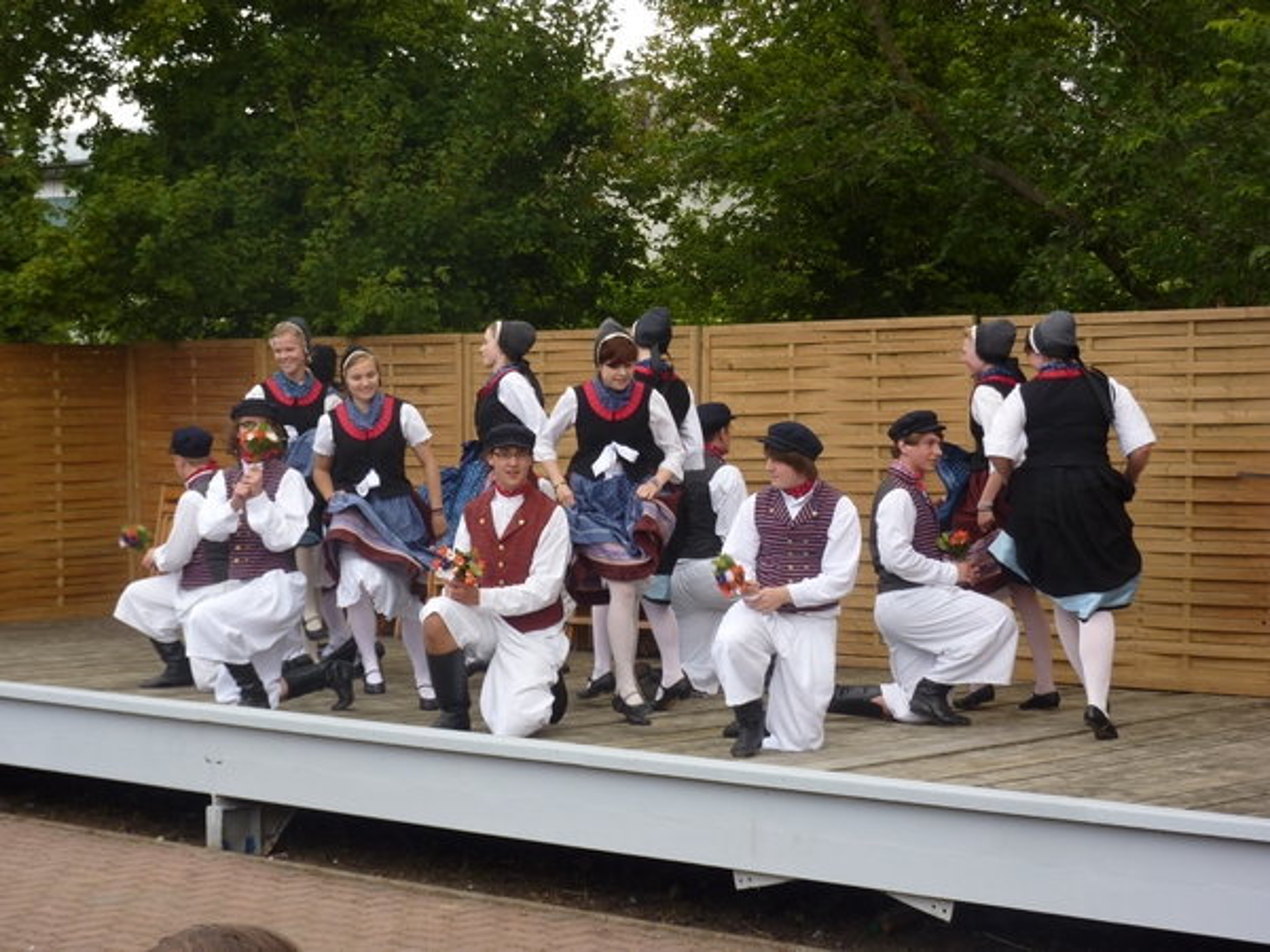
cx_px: 635
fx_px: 2642
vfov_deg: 20.4
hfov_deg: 27.0
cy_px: 476
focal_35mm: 72
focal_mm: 11.9
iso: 80
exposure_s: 1/160
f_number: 4.1
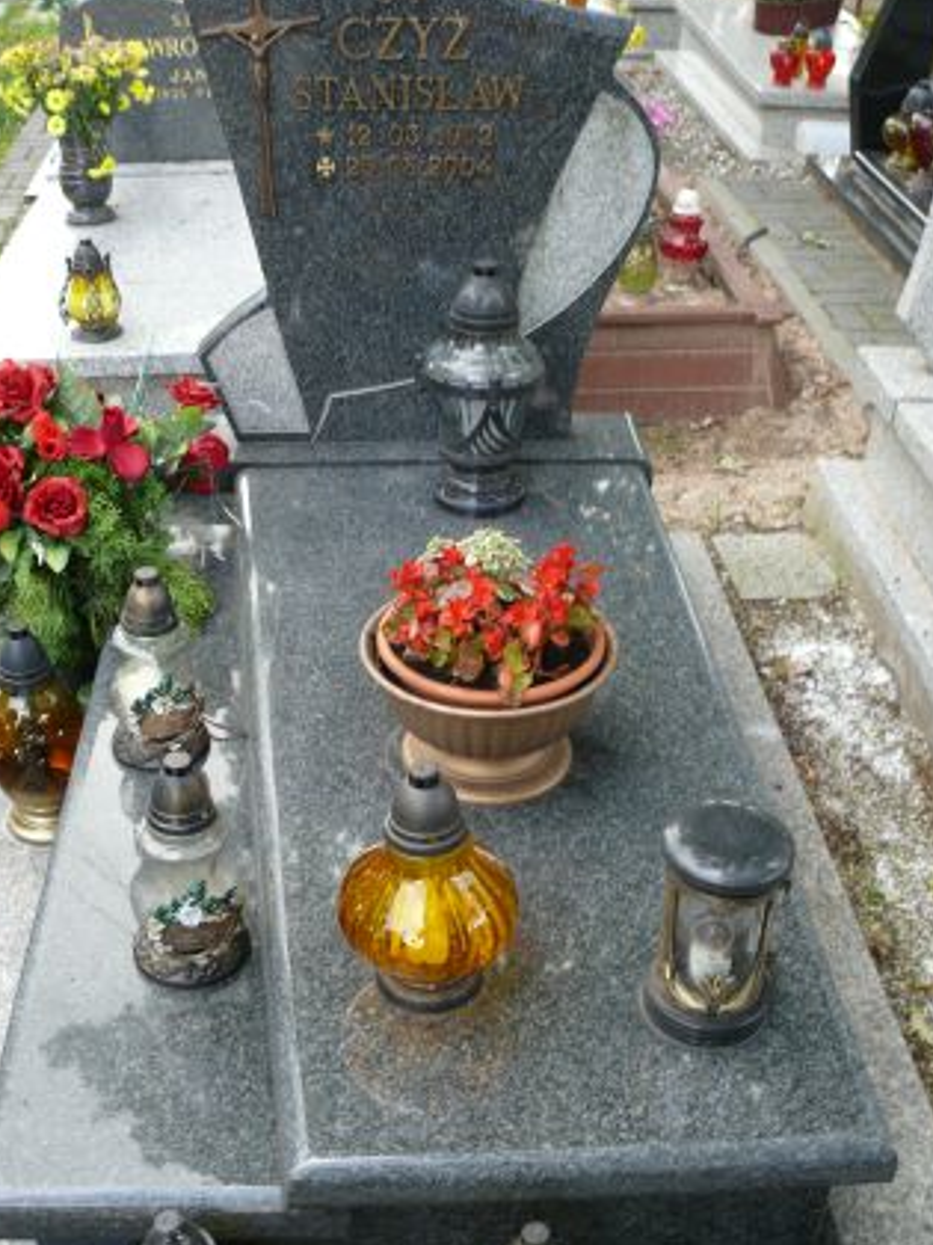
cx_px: 438
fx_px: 1437
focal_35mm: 40
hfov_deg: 35.9
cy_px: 691
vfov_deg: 46.7
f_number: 2.8
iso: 100
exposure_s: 1/60
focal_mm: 7.4
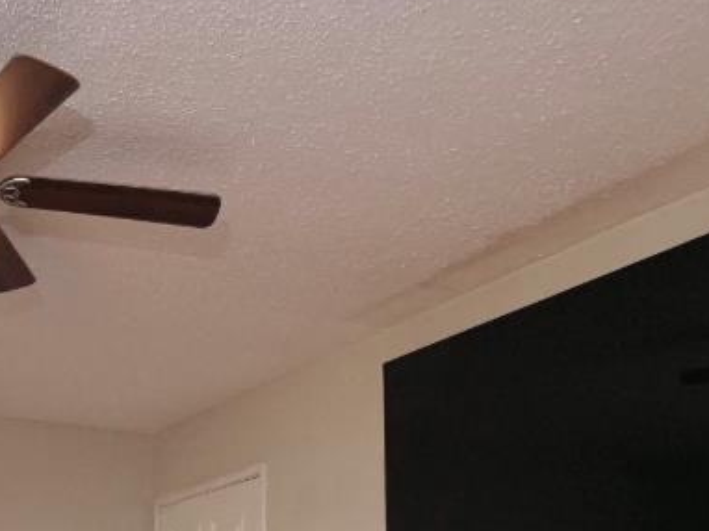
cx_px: 134
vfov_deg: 23.5
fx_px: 1126
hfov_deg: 33.8
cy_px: 688
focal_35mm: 55
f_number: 2.8
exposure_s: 1/160
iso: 800
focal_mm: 7
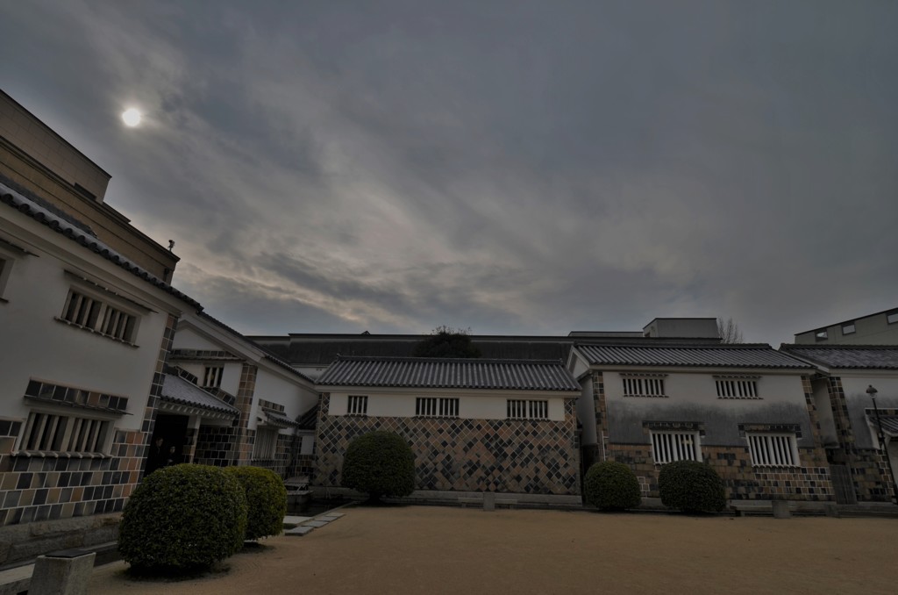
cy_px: 298
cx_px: 449
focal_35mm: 18
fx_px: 448
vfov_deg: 67.1
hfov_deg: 90.1
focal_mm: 12
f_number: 9
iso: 100
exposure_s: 1/320
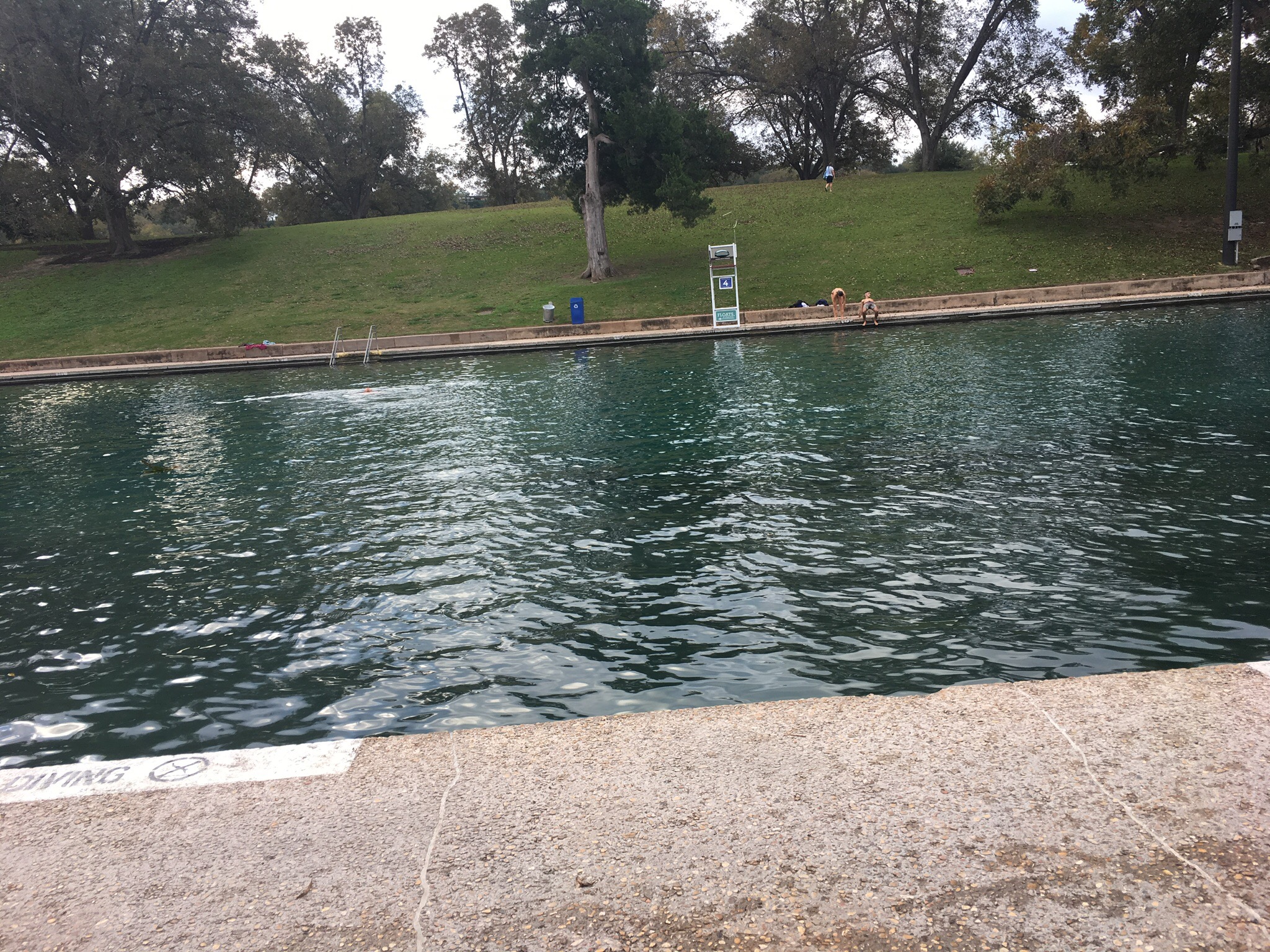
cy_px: 476
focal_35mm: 29
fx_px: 1064
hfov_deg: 61.7
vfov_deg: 48.2
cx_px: 635
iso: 25
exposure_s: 1/124
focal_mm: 4.15
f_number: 2.2
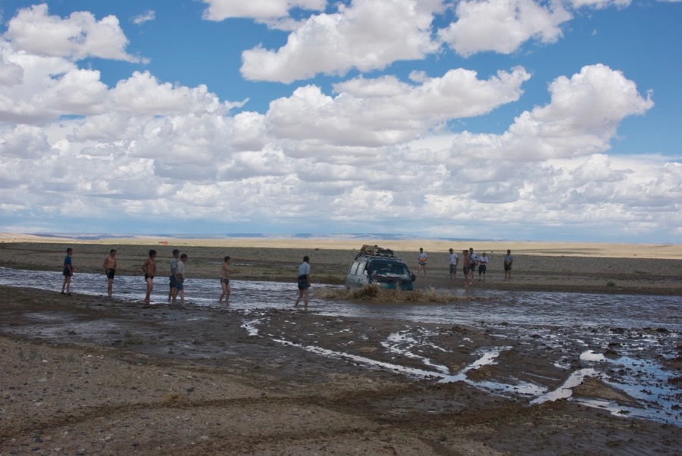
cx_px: 341
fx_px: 796
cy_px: 228
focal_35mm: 42
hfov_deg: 46.4
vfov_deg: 32.0
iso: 200
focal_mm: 28
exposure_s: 1/320
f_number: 9
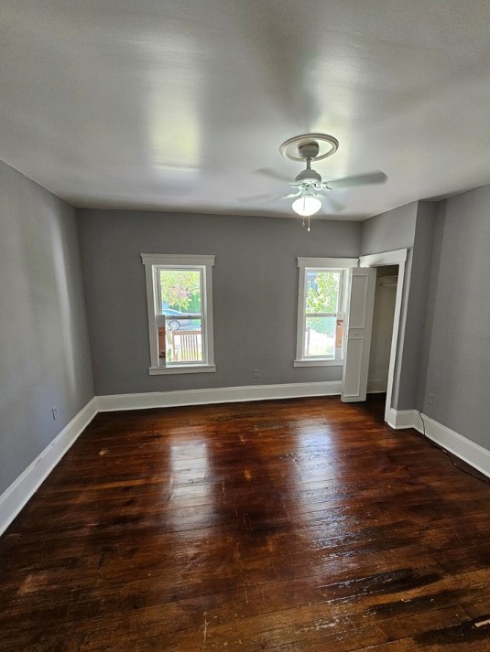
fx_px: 264
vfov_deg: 102.0
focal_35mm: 14
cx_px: 255
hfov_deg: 85.7
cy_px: 340
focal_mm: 2.2
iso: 250
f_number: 2.2
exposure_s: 1/77.4
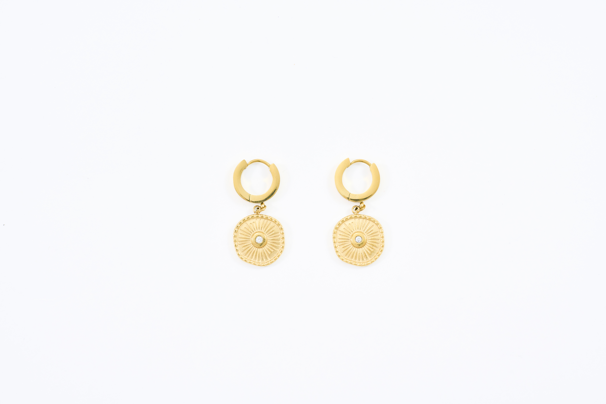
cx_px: 303
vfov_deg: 13.0
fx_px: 1767
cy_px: 202
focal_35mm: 105
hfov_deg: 19.5
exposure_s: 1/100
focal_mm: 105
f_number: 7.1
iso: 200
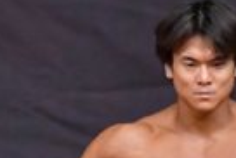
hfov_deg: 1.3
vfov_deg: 0.9
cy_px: 328
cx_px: 138
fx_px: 10087
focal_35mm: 1537
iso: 5000
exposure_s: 1/400
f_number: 5.6
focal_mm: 180
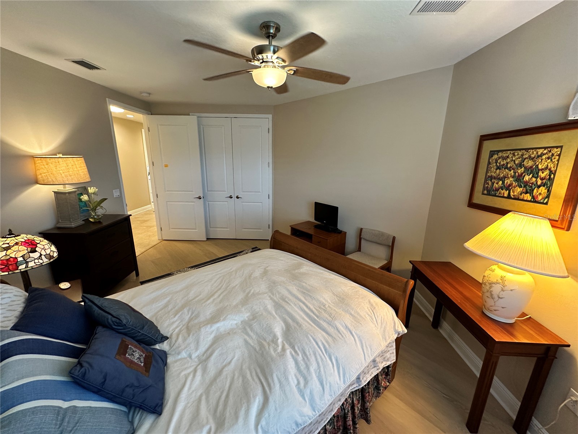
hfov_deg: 102.1
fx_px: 234
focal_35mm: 14
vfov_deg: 85.7
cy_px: 217
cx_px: 289
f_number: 2.2
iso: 200
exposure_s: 1/60
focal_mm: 2.22
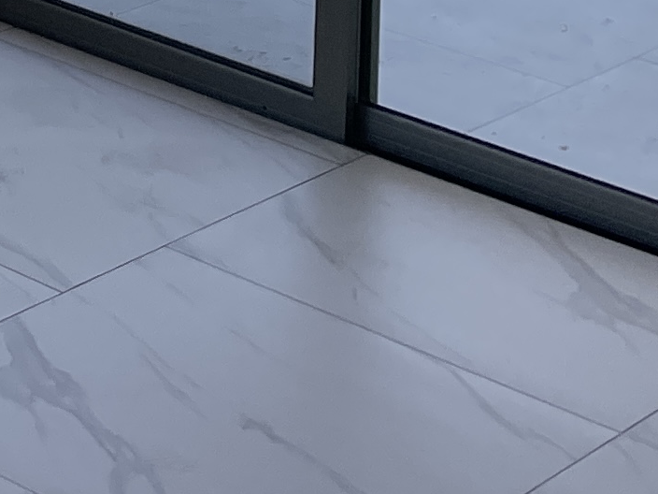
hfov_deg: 12.2
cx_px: -511
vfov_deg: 8.8
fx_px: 2832
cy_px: -770
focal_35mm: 149
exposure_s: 1/868
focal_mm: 4.2
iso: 32
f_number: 1.6
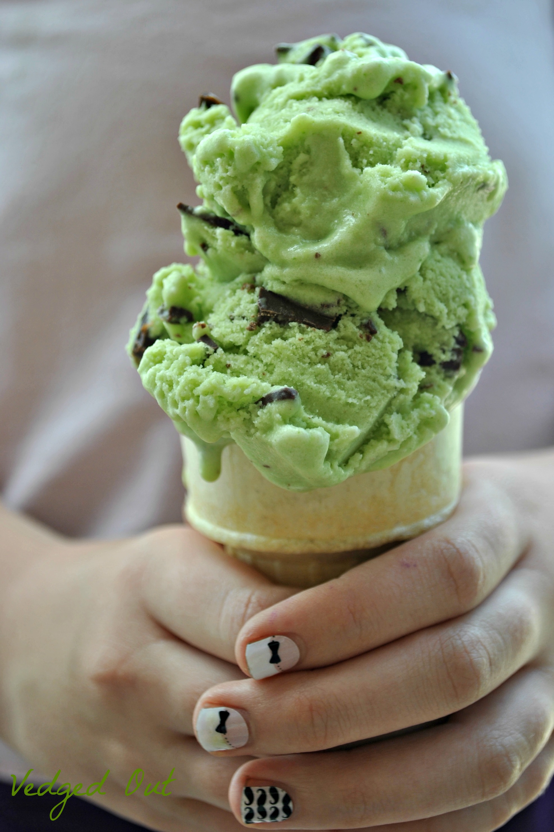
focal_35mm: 54
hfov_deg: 25.1
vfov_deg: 36.9
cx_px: 277
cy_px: 416
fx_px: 1246
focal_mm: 36
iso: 100
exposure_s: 1/125
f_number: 5.6
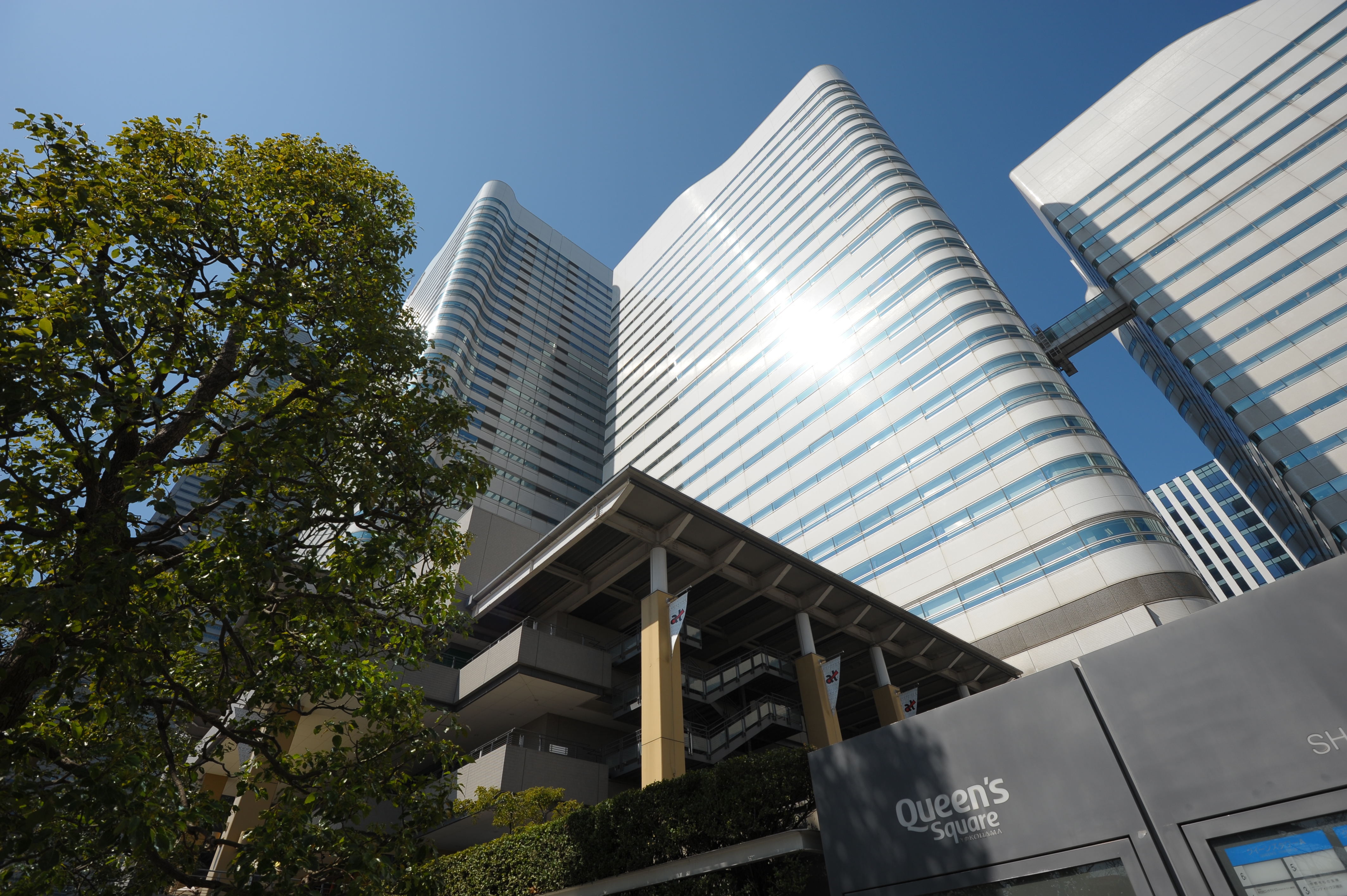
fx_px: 598
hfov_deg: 96.8
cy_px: 448
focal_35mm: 16
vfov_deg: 73.7
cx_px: 674
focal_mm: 16
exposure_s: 1/500
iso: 200
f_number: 8
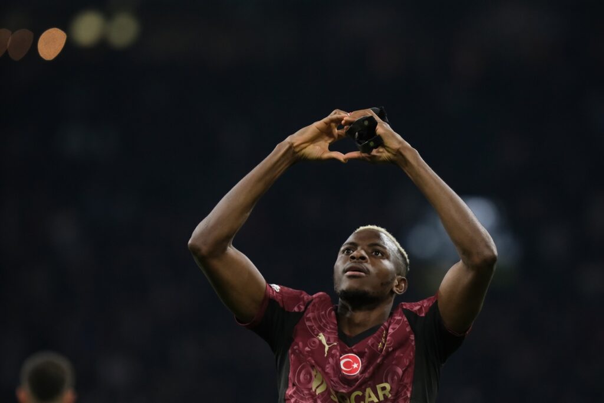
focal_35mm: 420
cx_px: 302
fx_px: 7044
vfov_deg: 3.3
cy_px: 202
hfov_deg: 4.9
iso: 3200
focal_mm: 280
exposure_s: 1/1600
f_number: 3.2
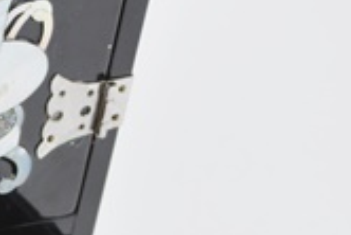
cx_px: -264
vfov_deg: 7.9
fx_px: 1688
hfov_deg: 11.1
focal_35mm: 173
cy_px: 233
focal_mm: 32
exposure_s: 1/125
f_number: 5.6
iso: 250
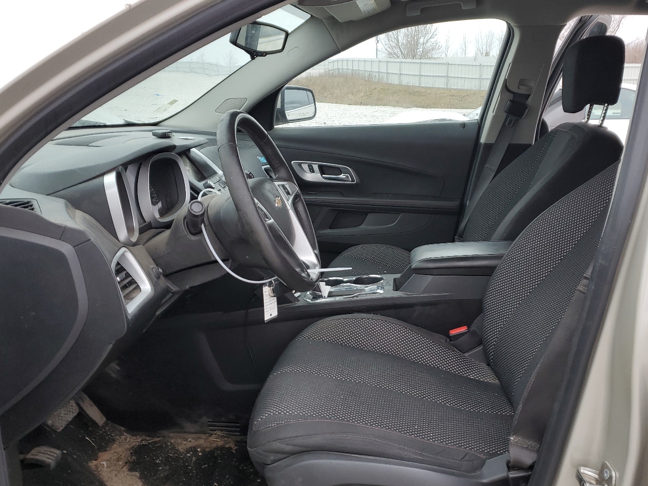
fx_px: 599
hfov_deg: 56.8
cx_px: 344
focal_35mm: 32
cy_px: 252
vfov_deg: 44.2
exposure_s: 1/60.2
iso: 50
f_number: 1.5
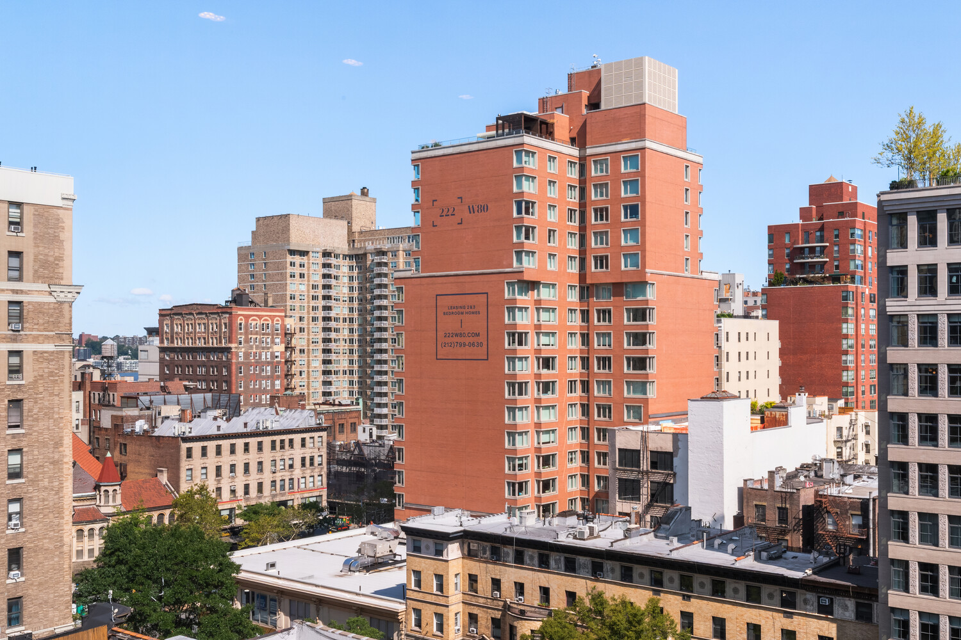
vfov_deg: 35.1
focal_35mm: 38
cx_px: 480
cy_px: 320
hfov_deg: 50.7
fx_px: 1014
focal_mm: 38
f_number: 20
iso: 640
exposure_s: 1/200
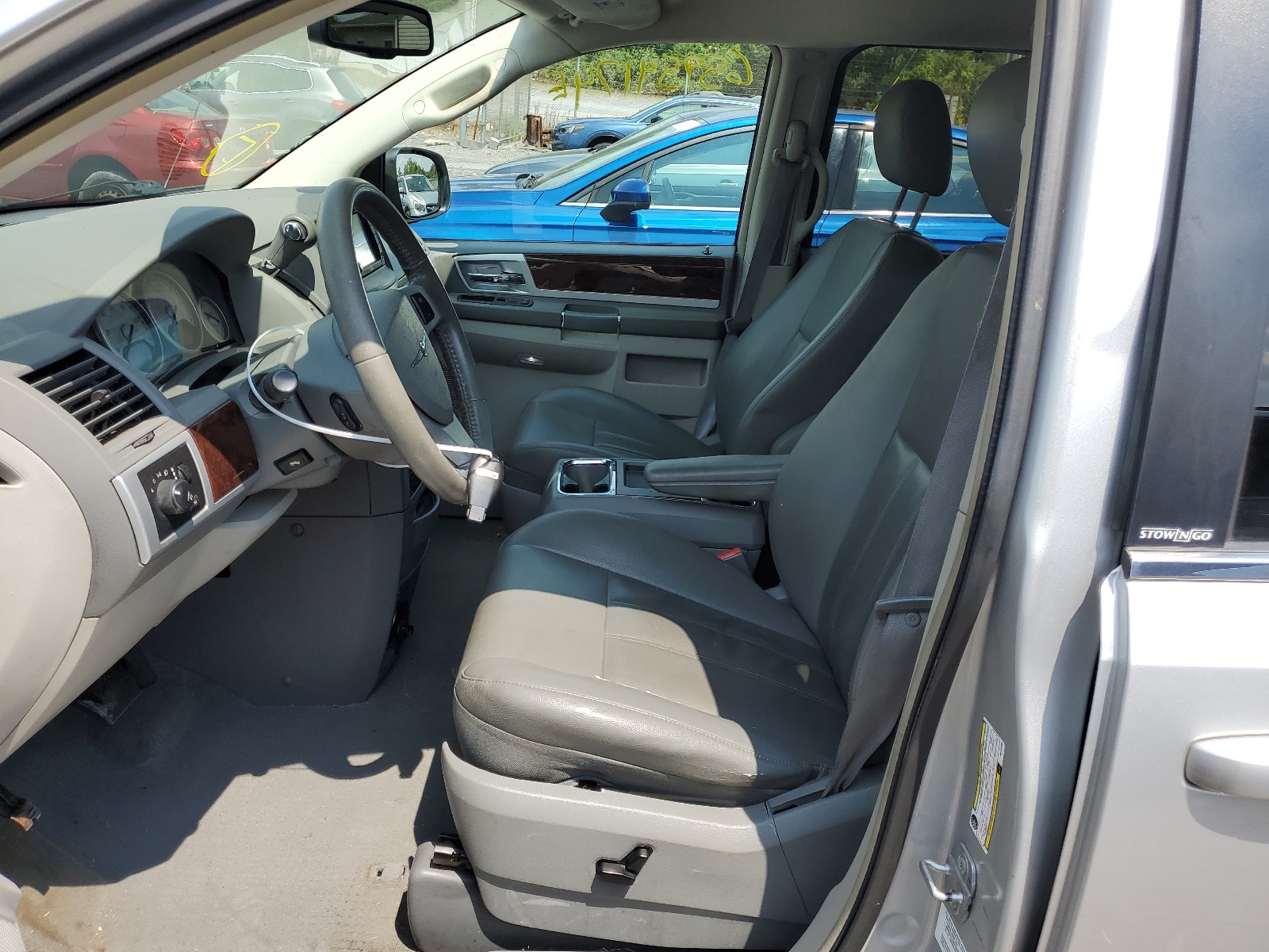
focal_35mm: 26
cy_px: 476
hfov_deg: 67.3
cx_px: 634
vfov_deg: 53.1
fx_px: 953
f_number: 1.5
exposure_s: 1/1667
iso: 50
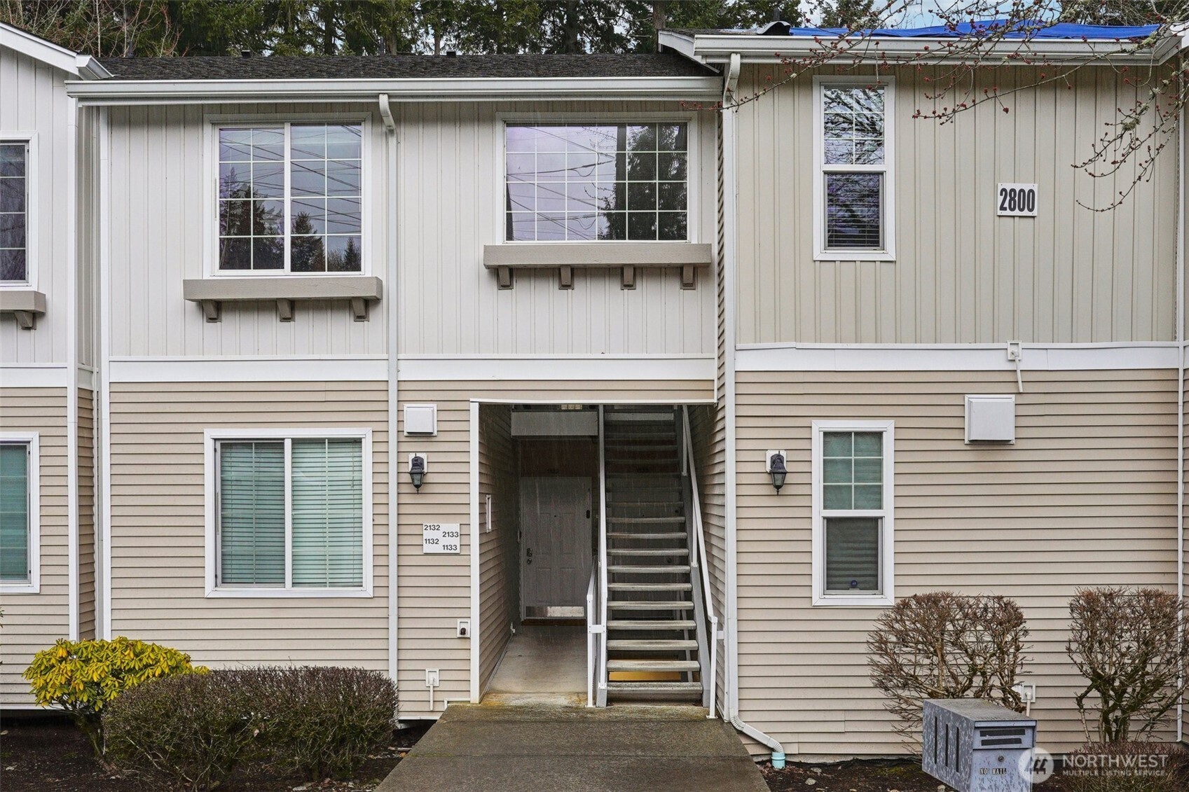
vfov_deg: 40.0
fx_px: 1090
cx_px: 594
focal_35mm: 33
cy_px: 396
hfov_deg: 57.2
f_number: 8
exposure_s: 1/125
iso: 320
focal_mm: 22
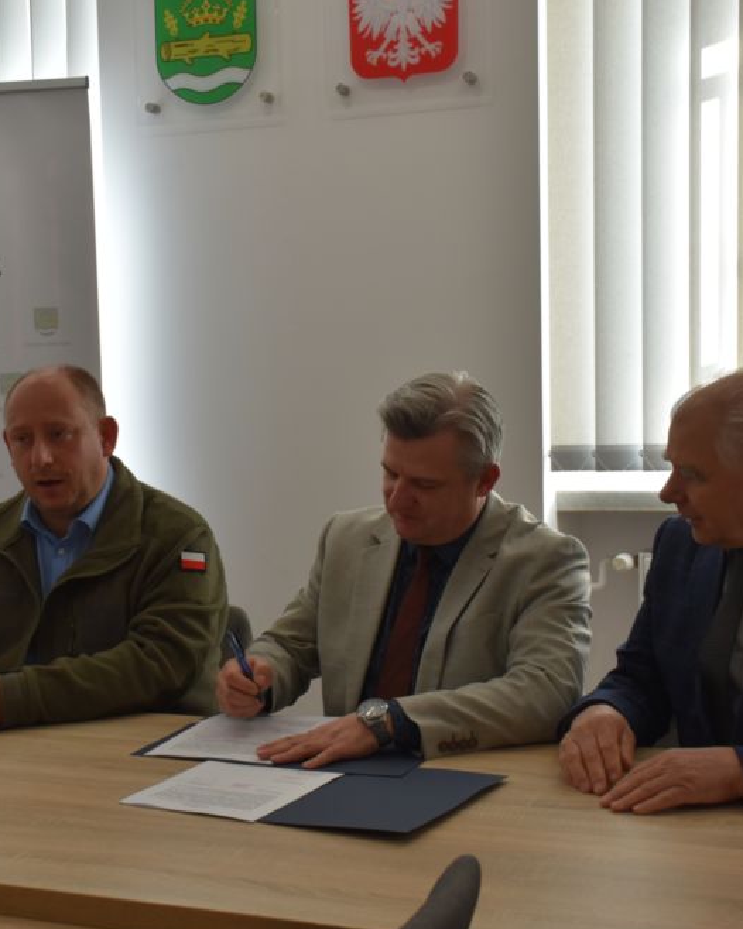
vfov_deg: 33.0
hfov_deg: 26.6
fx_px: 1568
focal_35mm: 57
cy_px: 477
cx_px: 277
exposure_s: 1/125
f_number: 5.6
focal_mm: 26
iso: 400
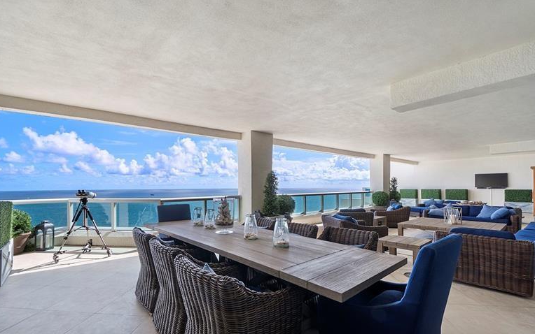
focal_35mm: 16
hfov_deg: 97.8
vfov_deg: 71.1
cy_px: 185
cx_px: 260
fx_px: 233
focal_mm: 10
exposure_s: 1/50
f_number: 11
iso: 100
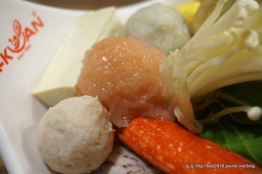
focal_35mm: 66
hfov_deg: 30.5
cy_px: 87
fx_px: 480
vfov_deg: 20.6
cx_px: 131
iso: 2000
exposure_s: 1/80
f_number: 5.6
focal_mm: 44
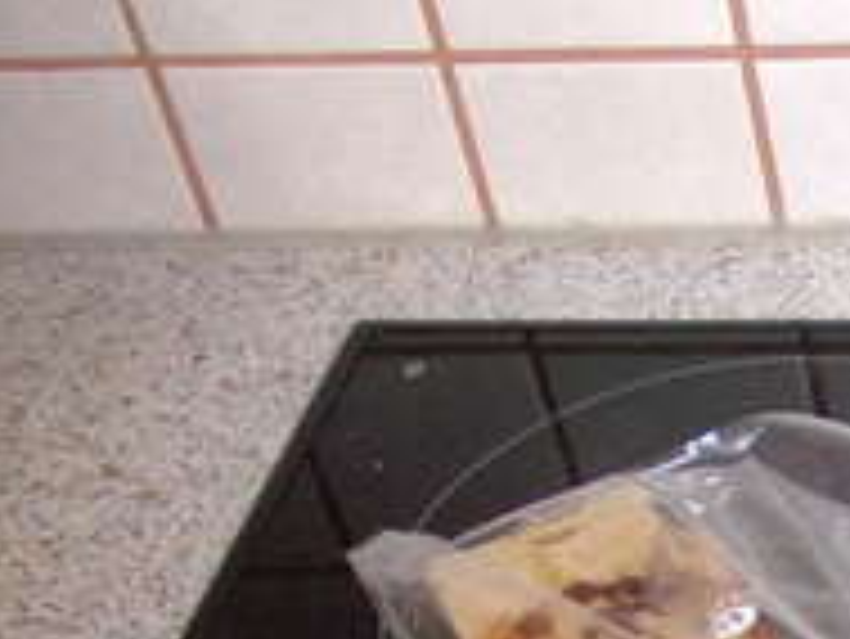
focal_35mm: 89
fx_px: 2187
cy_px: 936
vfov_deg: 15.4
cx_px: 1228
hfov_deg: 19.5
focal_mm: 4
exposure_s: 1/25
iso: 200
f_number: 2.7
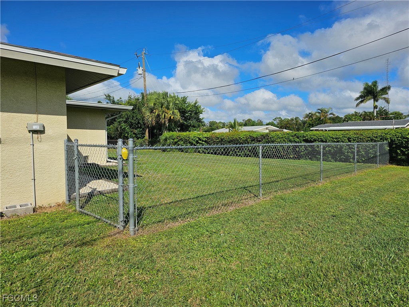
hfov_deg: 73.9
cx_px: 204
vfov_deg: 58.9
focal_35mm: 23
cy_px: 154
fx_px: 272
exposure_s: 1/1834
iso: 12
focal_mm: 6.3
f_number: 1.7
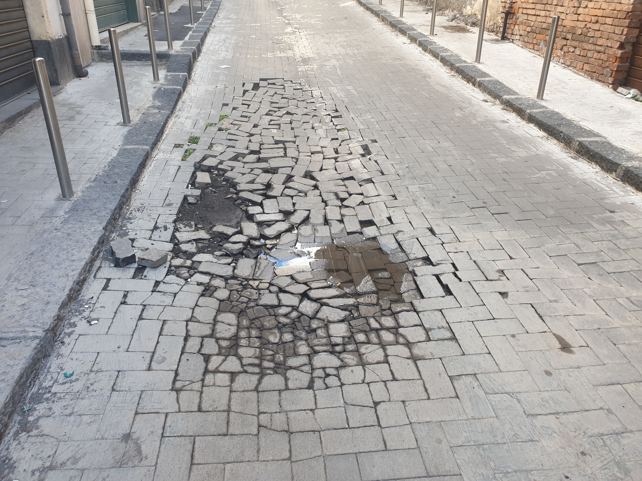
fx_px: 482
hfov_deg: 67.3
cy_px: 240
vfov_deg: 53.1
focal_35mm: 26
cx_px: 321
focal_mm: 4.3
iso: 64
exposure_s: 1/100
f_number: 2.4
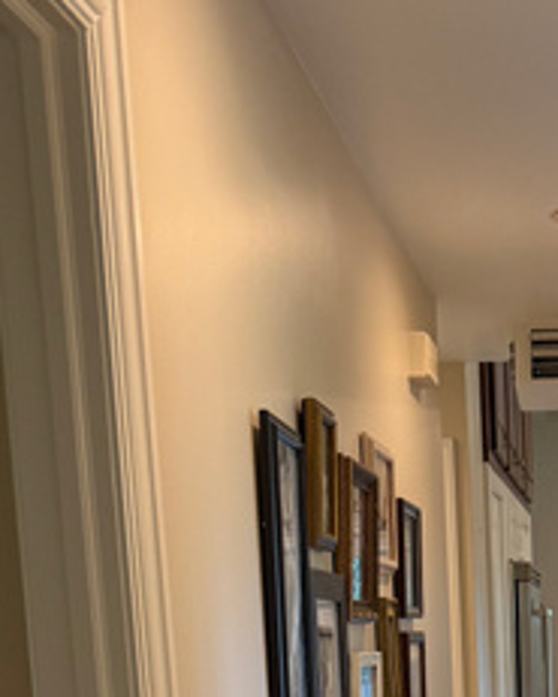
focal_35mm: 78
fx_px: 1609
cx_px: 603
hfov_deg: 18.9
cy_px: 941
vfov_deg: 21.7
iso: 250
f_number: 1.78
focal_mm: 6.76
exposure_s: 1/120
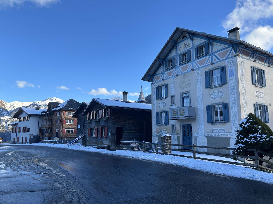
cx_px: 136
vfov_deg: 53.1
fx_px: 205
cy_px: 102
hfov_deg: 67.3
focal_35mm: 26
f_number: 1.5
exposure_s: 1/1412
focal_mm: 5.7
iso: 50
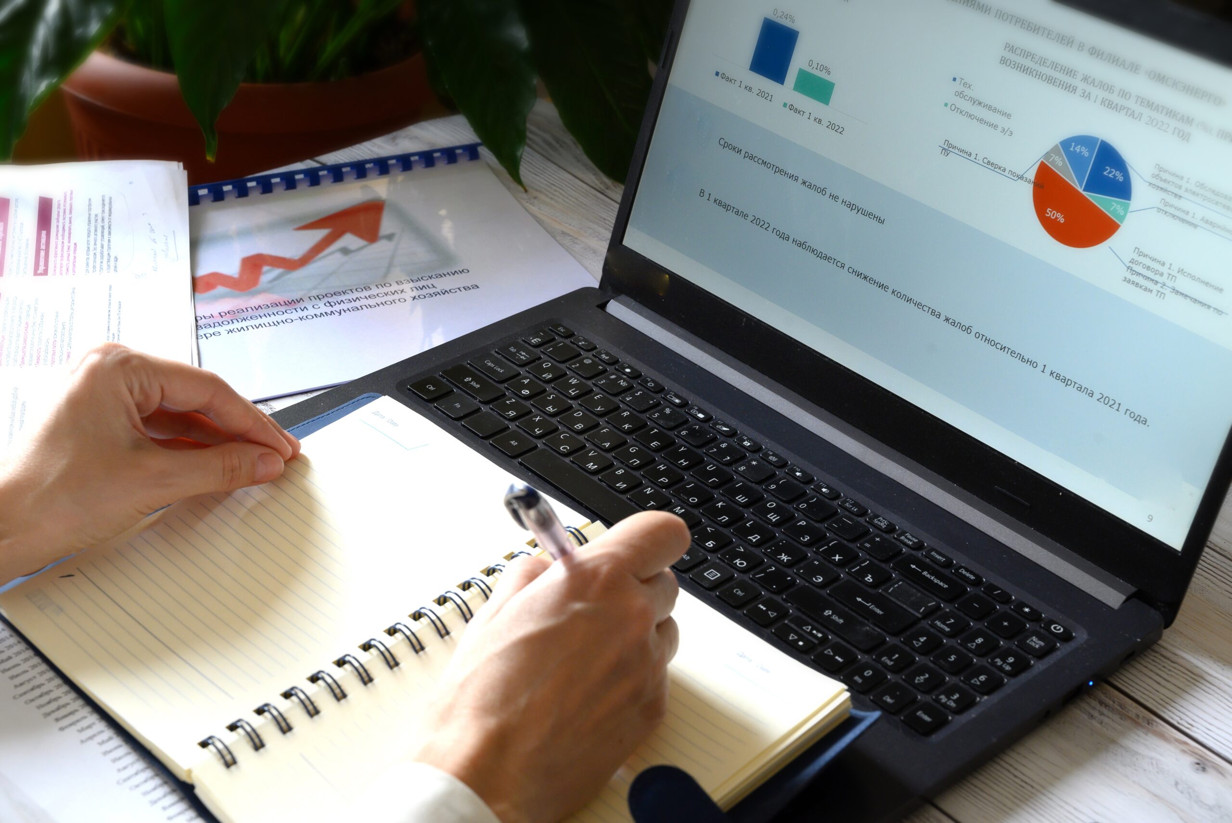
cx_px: 616
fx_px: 1951
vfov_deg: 23.8
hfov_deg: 35.0
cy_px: 412
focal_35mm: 57
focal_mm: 57
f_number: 9
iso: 1000
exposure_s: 1/25
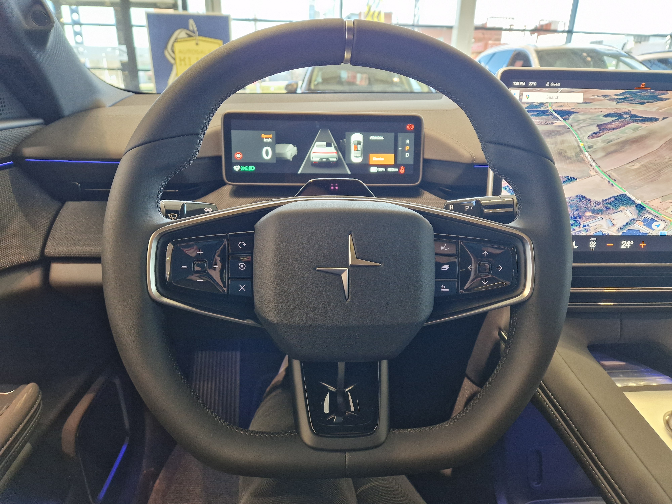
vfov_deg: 58.9
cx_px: 336
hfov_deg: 73.9
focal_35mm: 23
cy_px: 252
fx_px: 446
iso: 320
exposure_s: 1/80
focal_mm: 5.4
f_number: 1.8
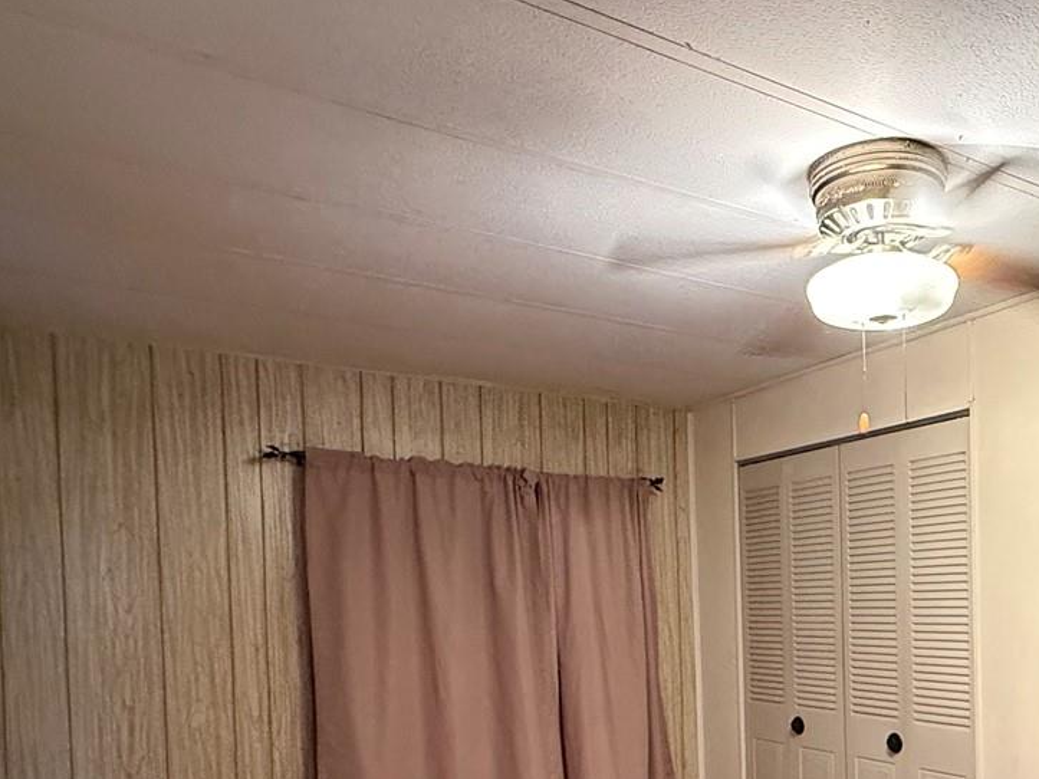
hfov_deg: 55.5
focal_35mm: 31
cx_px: 780
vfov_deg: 43.3
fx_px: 930
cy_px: 624
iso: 800
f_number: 2.2
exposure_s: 1/60
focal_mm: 2.22
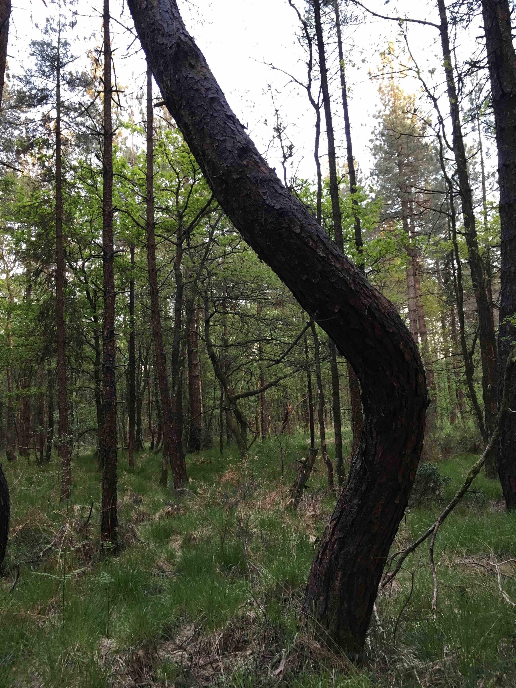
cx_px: 258
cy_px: 344
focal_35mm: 29
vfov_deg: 61.7
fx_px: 576
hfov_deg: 48.2
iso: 64
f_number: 2.2
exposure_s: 1/33
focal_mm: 4.15
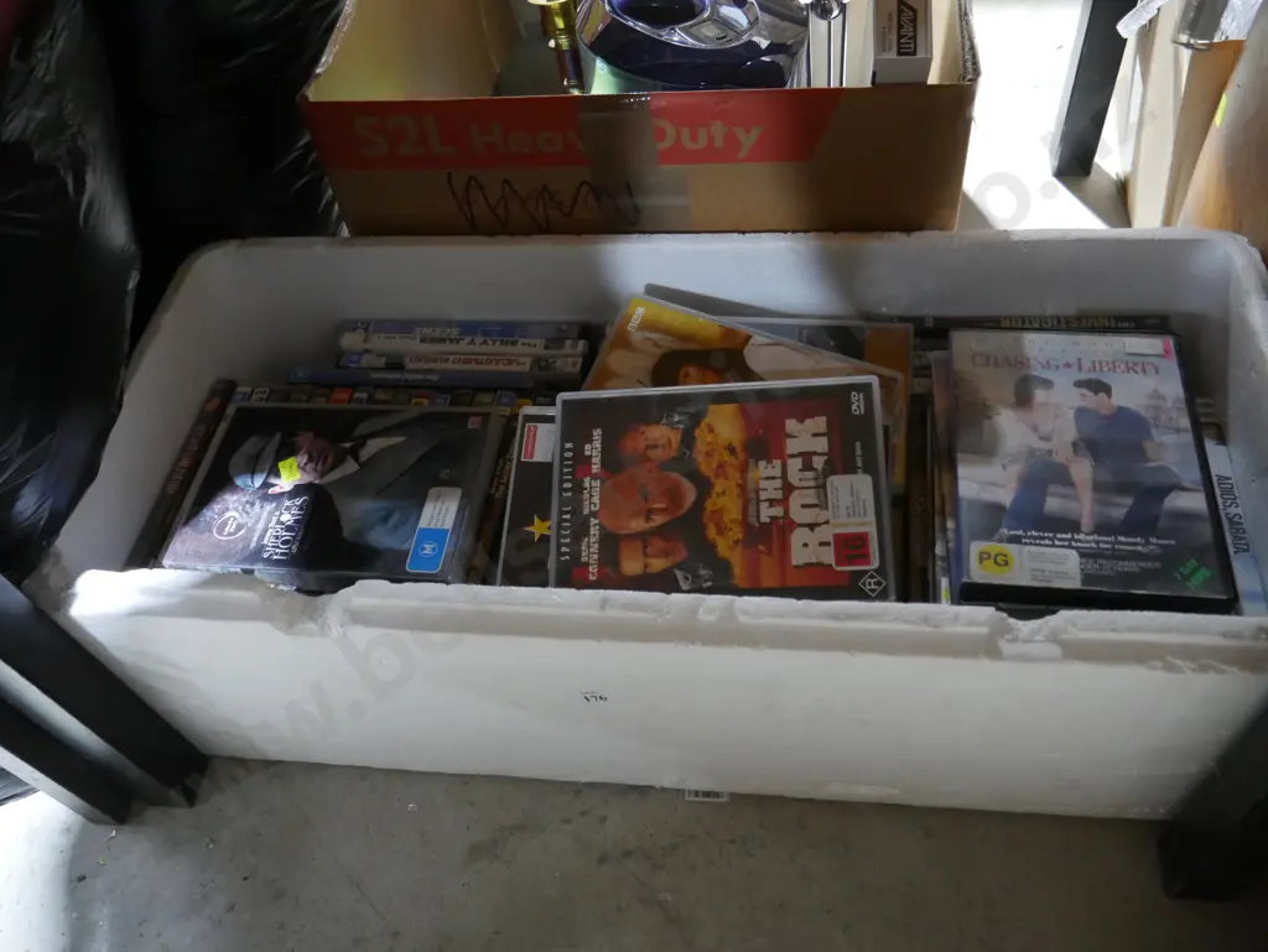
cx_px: 634
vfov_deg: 49.8
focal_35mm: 28
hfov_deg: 63.4
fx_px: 1026
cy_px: 476
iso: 2500
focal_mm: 14
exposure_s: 1/60
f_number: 3.5
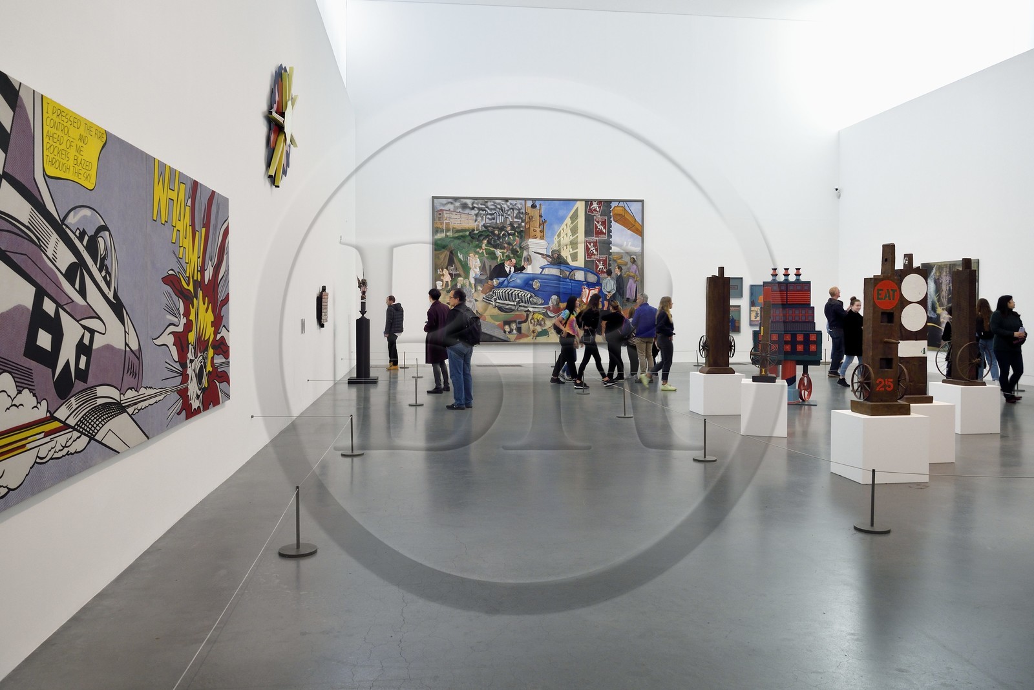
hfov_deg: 69.4
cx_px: 517
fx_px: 747
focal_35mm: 26
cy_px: 345
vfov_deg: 49.6
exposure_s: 1/40
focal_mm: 26
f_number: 8
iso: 800
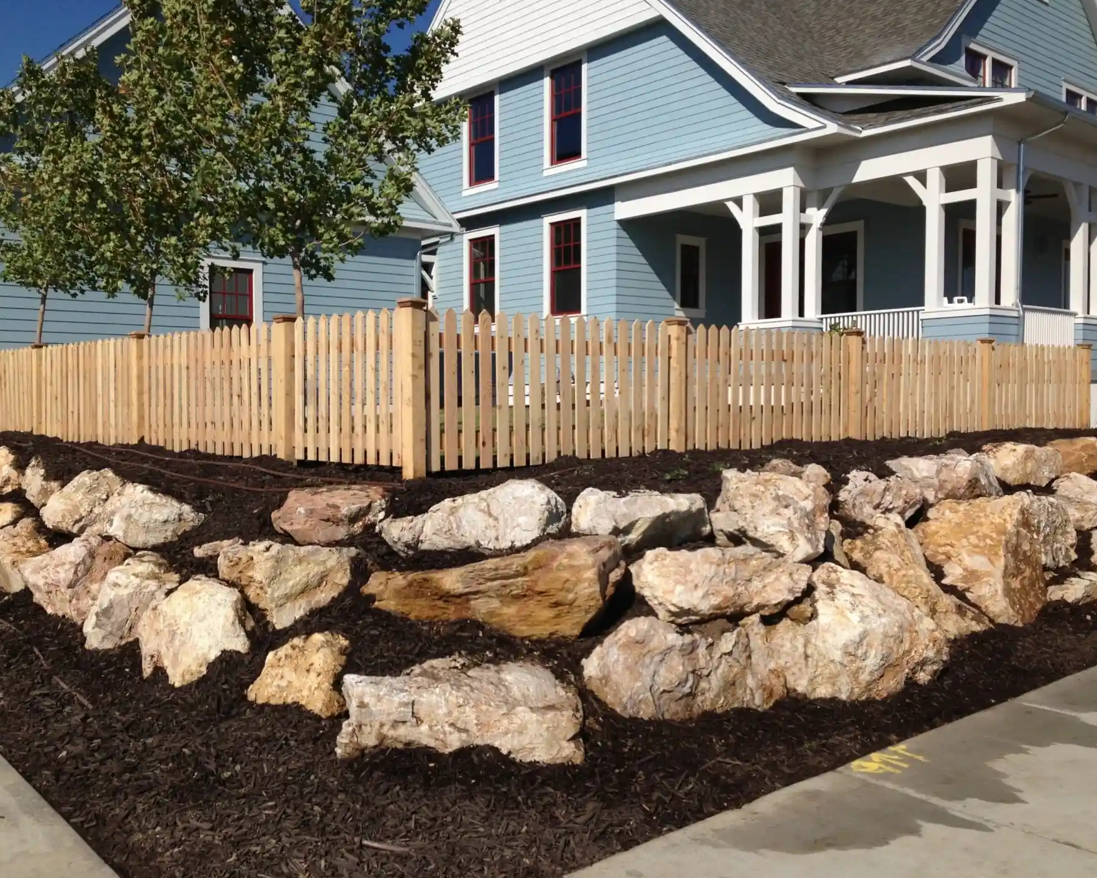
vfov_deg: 42.2
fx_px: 1136
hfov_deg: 51.5
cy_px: 438
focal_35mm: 35
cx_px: 512
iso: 50
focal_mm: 4.13
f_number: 2.4
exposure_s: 1/3012
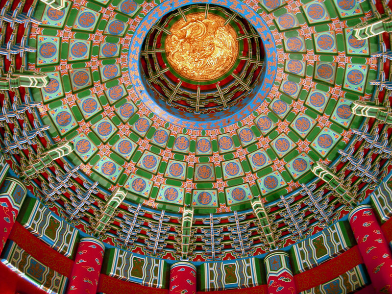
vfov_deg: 37.7
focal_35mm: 38
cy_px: 147
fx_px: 430
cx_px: 196
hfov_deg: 49.0
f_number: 2.8
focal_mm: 7.8
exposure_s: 1/5.6
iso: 50
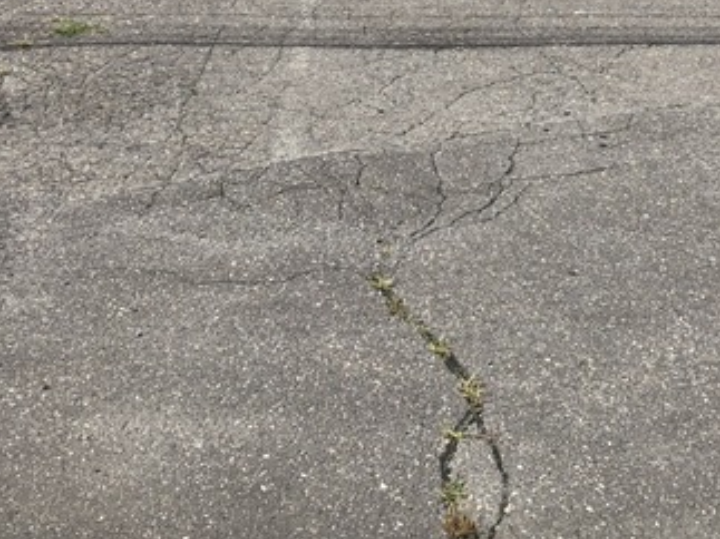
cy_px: 114
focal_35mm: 52
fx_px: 1081
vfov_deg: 27.5
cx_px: 383
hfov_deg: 36.8
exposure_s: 1/1412
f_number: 1.8
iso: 20
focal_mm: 3.99
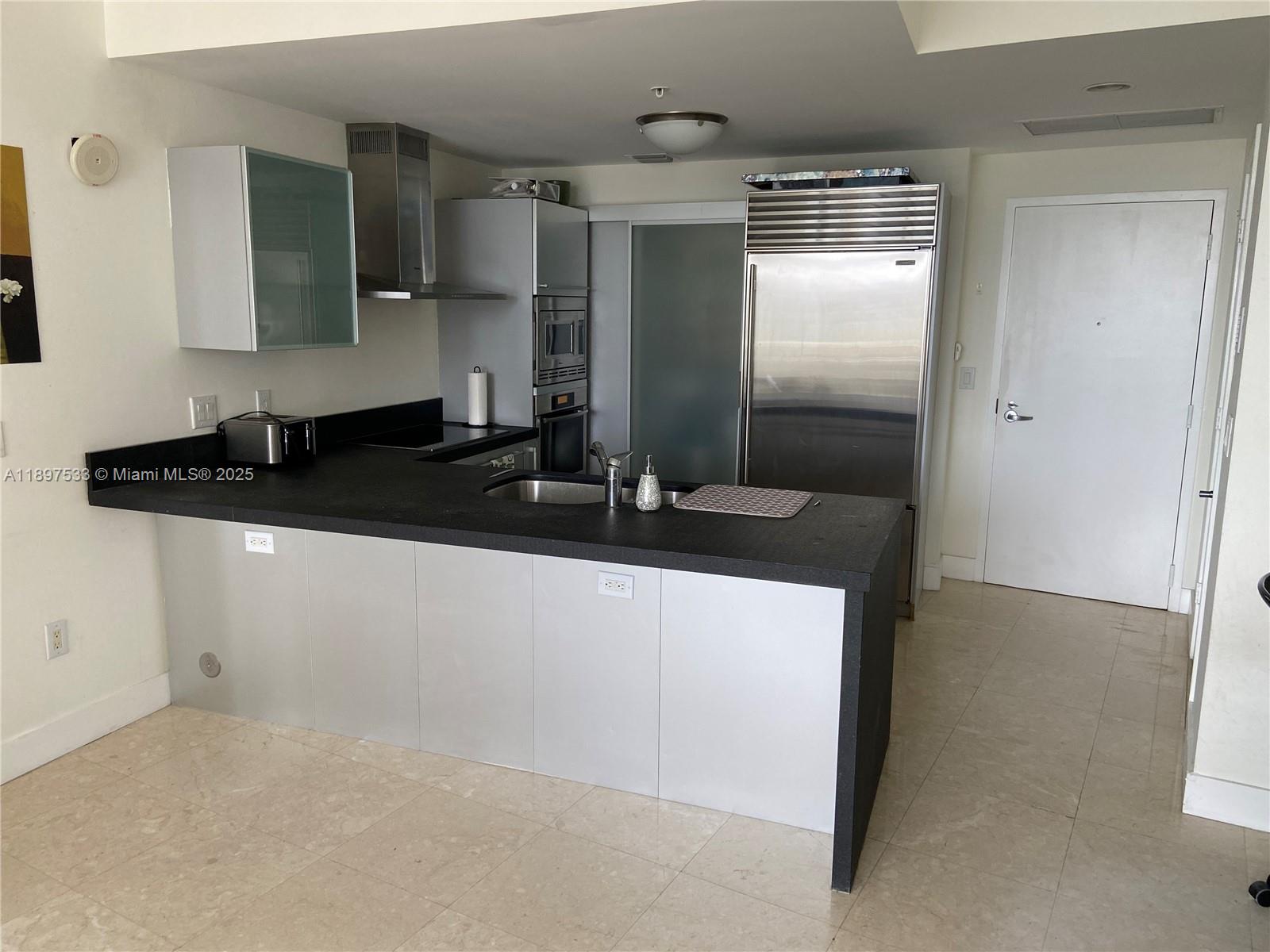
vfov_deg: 53.1
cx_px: 635
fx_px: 954
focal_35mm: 26
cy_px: 476
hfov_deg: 67.3
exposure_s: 1/121
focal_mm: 4.25
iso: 100
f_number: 1.8
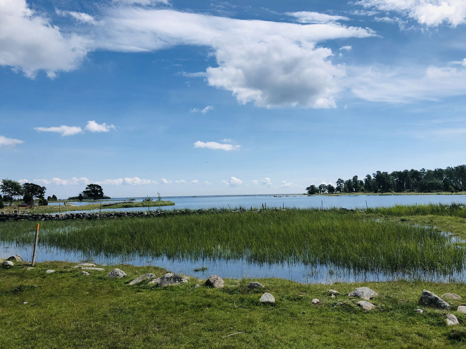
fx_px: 377
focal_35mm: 28
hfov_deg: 63.4
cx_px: 233
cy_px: 174
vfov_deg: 49.7
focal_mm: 3.99
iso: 25
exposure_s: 1/3745
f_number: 1.8
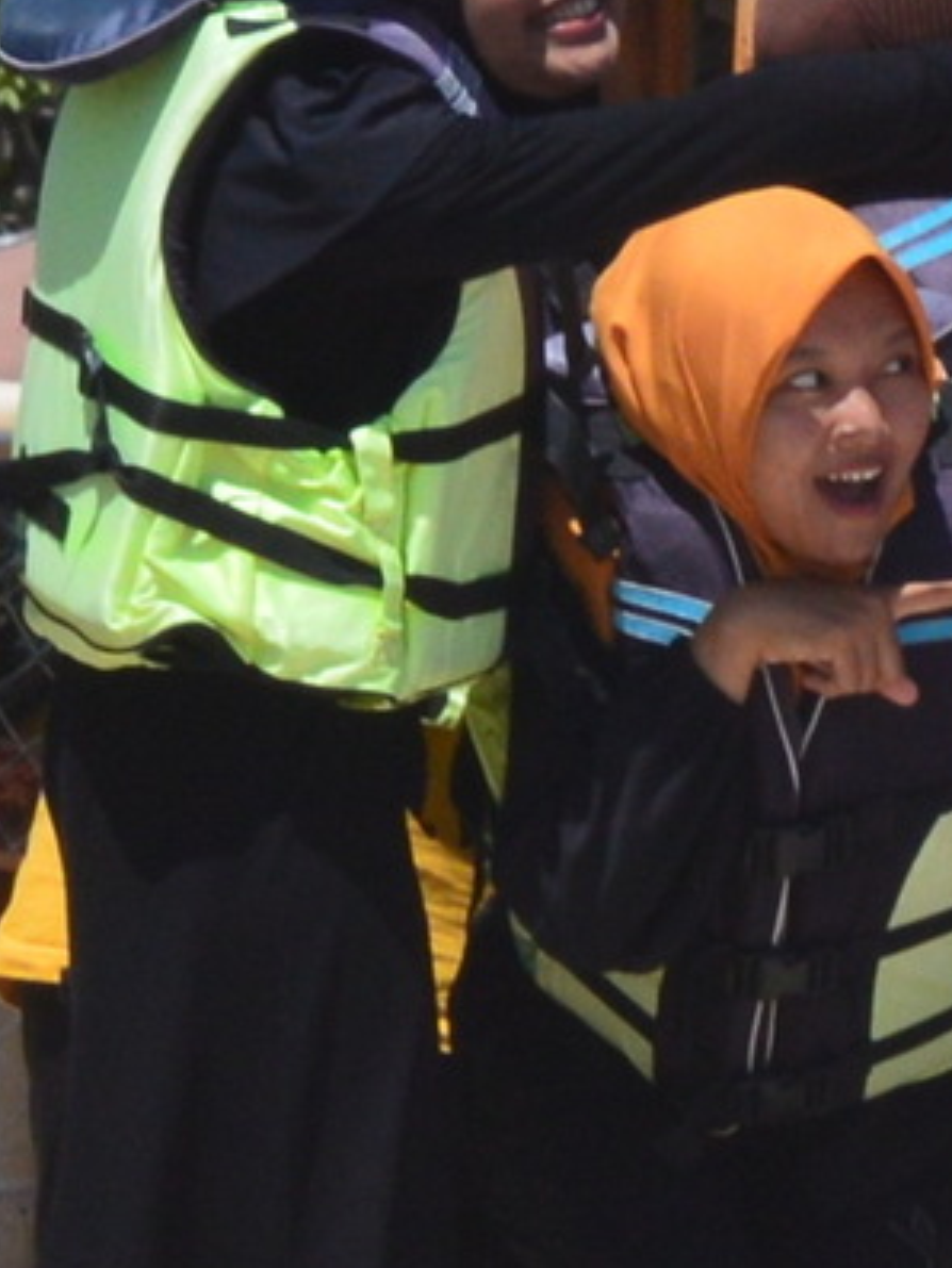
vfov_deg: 3.2
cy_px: -57
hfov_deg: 2.4
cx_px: 4258
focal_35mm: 614
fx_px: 22503
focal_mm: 50
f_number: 11
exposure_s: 1/500
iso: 320
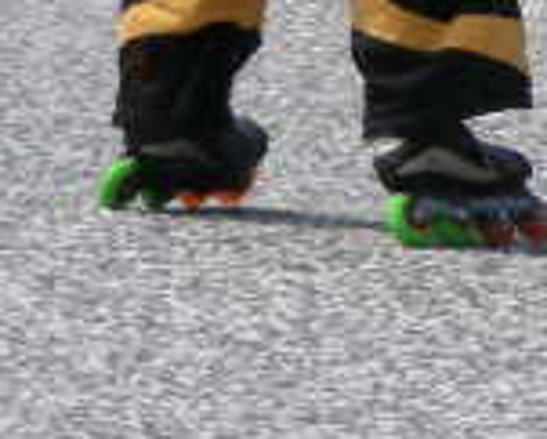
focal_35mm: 530
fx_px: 8586
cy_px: -356
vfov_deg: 2.9
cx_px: 692
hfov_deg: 3.6
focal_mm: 21.3
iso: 50
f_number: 4
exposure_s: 1/438
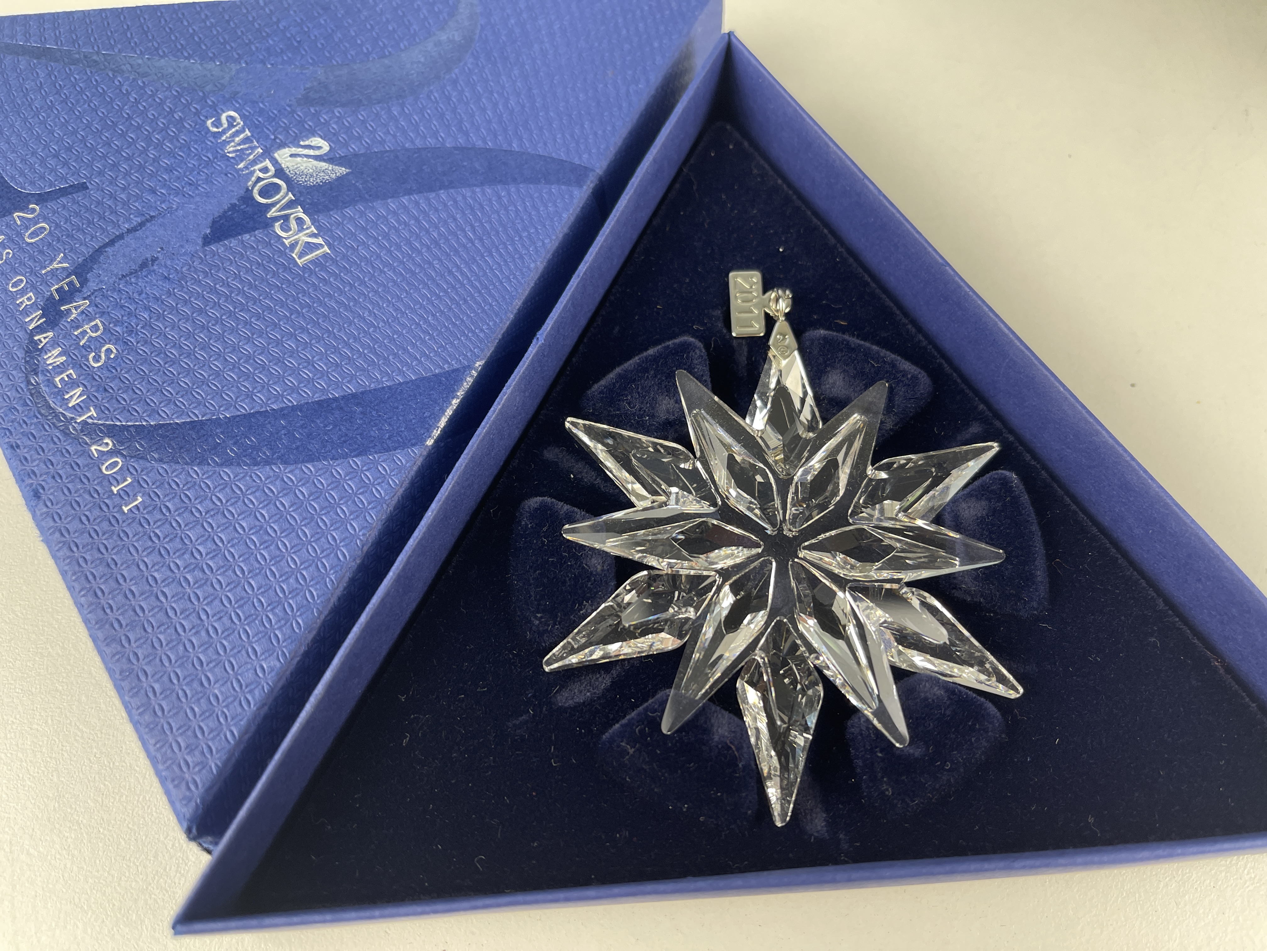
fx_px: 915
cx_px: 634
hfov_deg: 69.4
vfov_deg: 54.9
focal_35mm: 25
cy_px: 476
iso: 80
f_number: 1.6
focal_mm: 5.1
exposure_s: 1/100
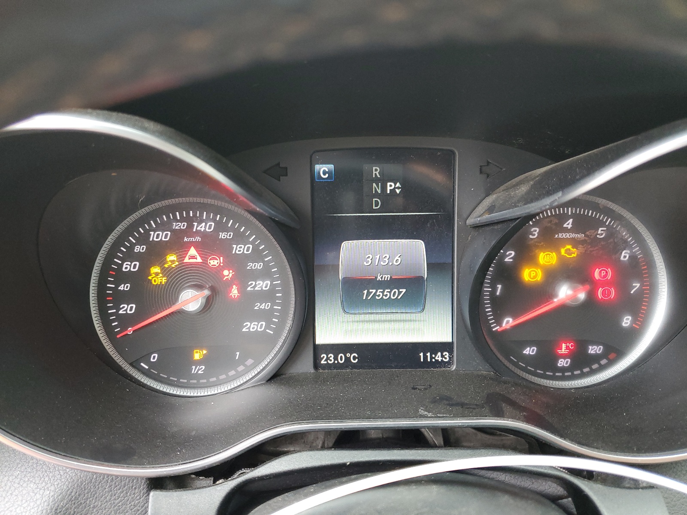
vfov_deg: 53.1
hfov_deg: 67.3
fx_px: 516
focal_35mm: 26
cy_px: 258
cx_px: 344
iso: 133
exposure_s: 1/60.2
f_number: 1.5
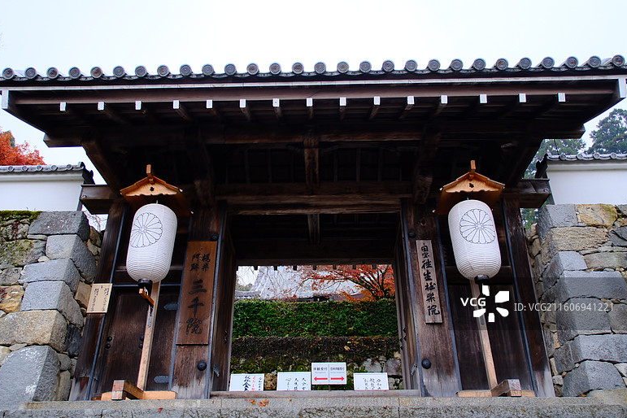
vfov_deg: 46.4
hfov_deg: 65.5
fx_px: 488
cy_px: 203
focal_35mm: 28
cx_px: 304
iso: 125
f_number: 2.8
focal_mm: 18
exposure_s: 1/58
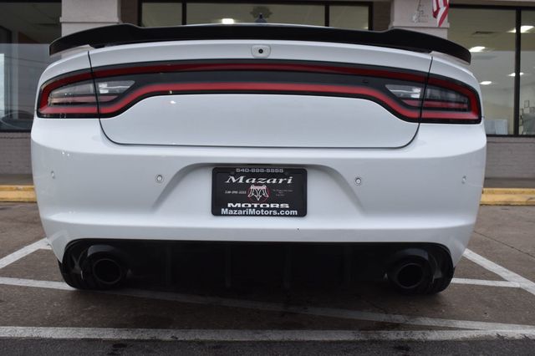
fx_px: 579
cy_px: 178
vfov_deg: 34.2
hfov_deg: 49.6
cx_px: 268
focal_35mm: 39
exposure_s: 1/125
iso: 400
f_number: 5.6
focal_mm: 26
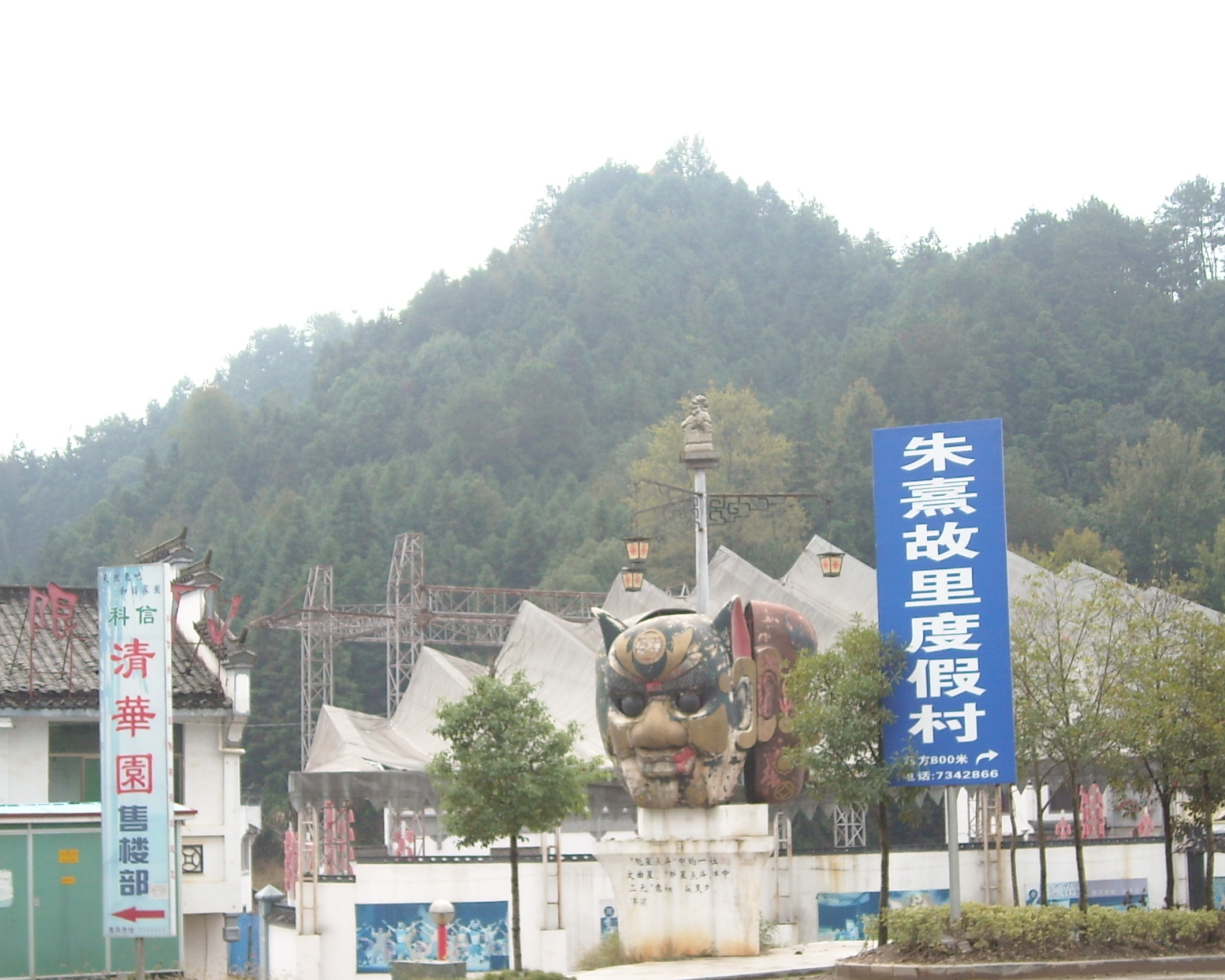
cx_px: 627
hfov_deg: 33.0
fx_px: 2066
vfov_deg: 26.6
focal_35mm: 57
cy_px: 581
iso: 64
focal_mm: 5.7
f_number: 2.8
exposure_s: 1/337
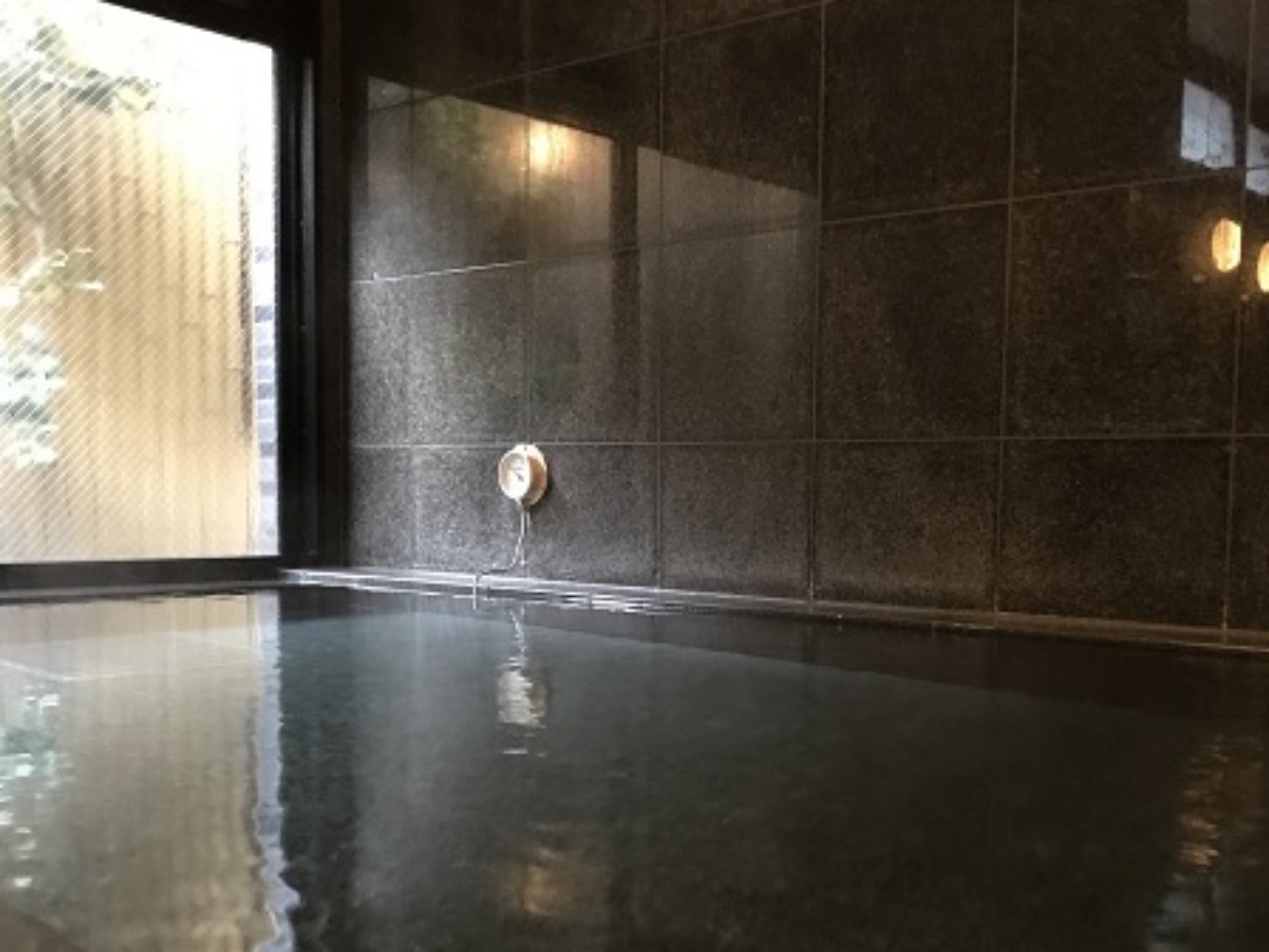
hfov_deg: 46.7
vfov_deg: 35.6
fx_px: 1466
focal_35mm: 40
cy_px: 640
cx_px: 719
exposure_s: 1/5
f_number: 1.8
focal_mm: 3.99
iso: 100
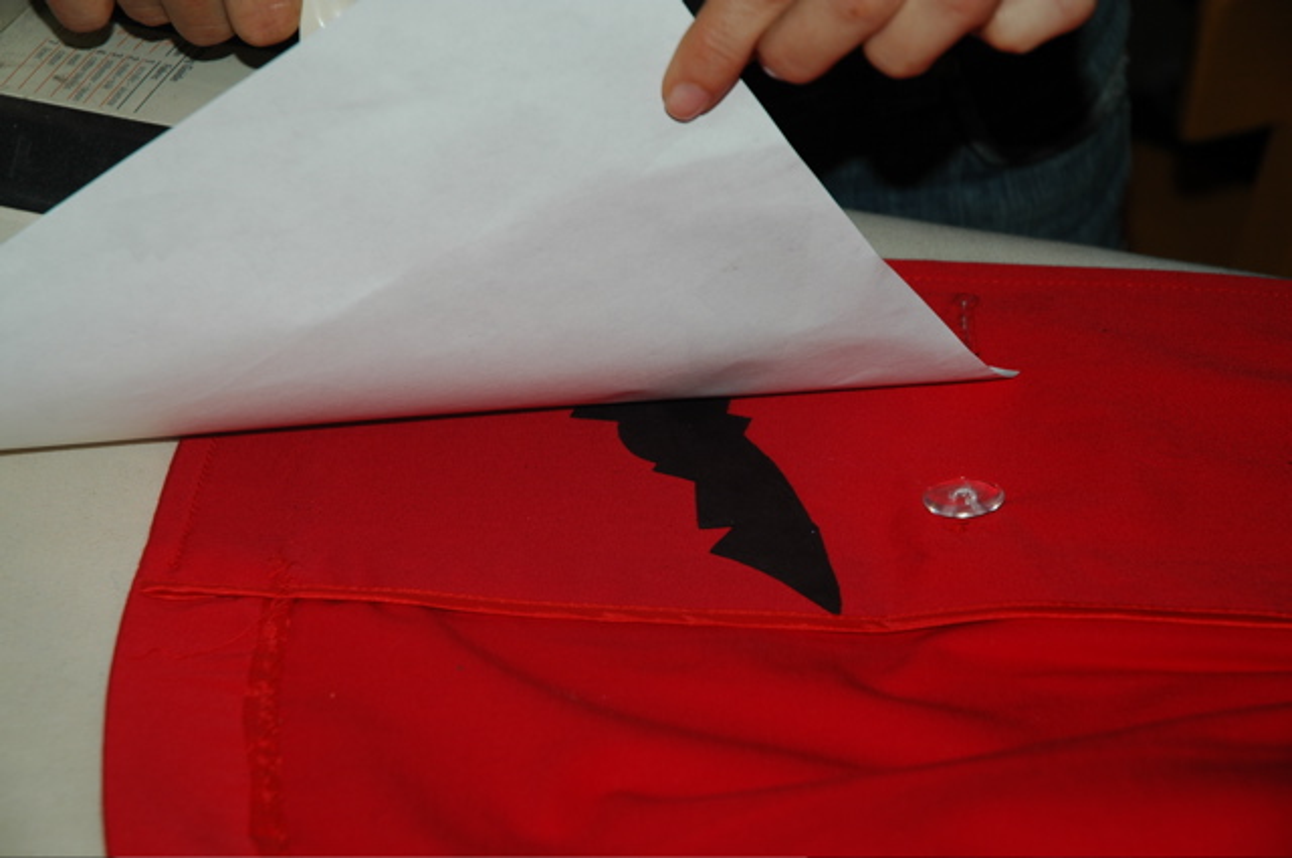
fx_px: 3764
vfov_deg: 13.0
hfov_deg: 19.5
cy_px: 429
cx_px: 646
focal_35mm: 105
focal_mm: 70
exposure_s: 1/125
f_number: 5.6
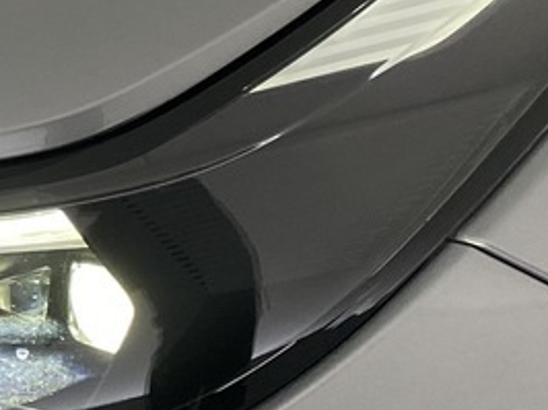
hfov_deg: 12.7
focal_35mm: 141
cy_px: 134
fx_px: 2230
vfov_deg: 10.5
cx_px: -461
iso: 100
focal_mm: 4.25
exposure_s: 1/100
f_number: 1.8
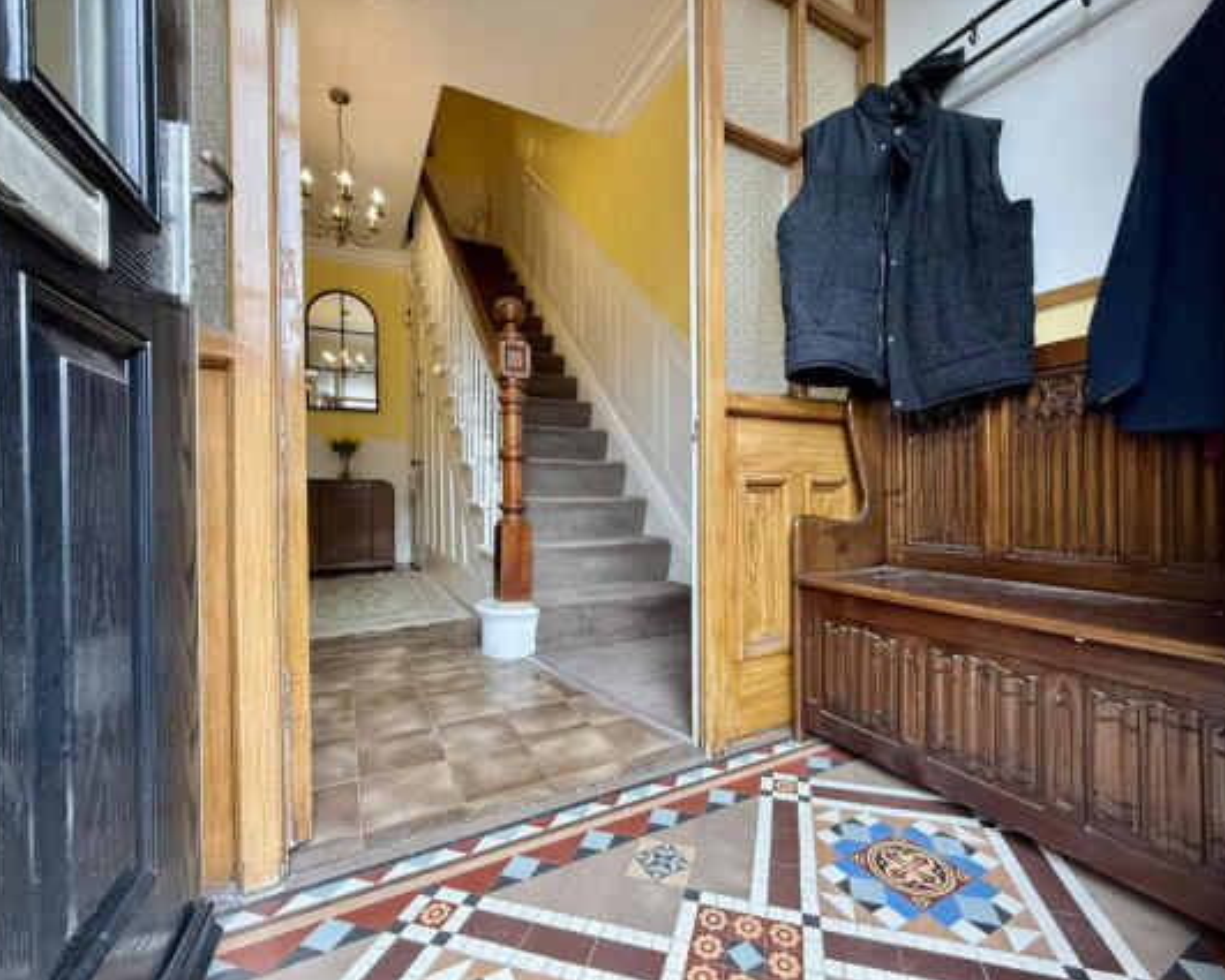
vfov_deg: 84.1
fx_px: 544
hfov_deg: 96.7
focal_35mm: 15
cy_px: 495
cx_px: 640
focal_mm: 2.22
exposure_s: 1/99
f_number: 2.2
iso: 320
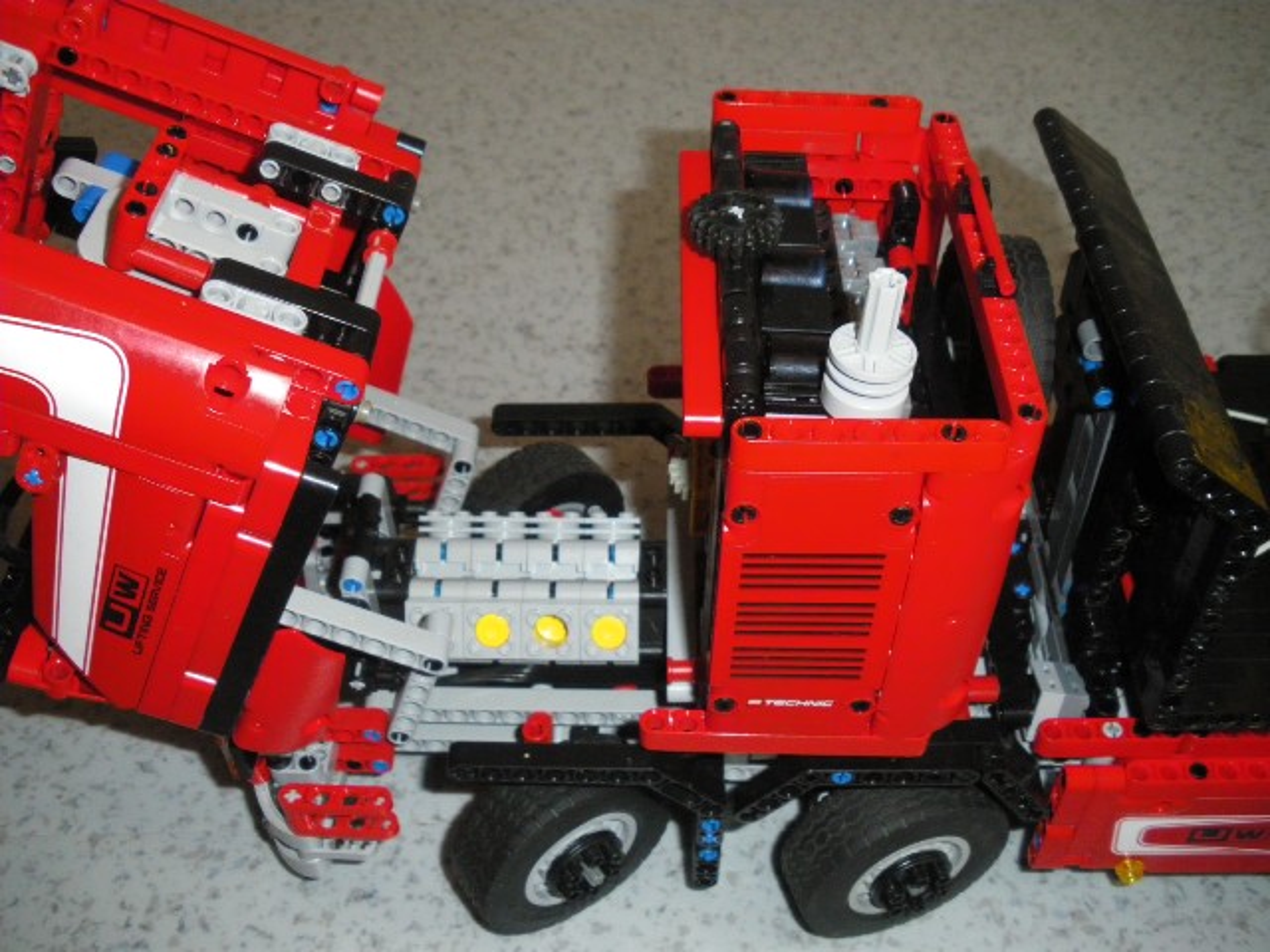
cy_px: 476
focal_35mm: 36
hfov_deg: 51.4
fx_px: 1321
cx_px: 635
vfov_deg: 39.7
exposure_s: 1/50
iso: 400
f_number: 3.5
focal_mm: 6.3
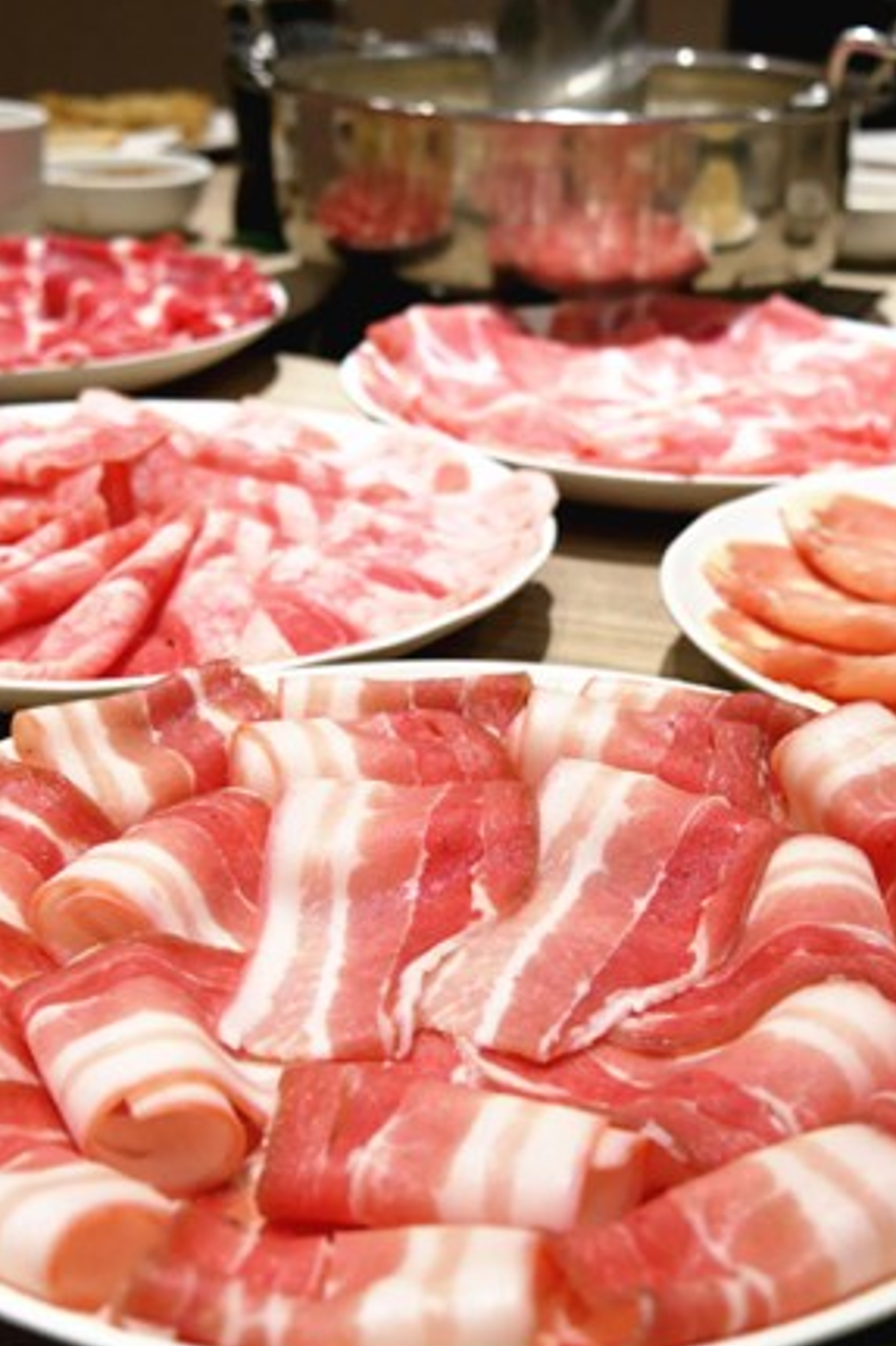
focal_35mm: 55
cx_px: 559
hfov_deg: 24.5
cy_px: 678
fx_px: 2055
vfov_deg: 36.3
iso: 400
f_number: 3.8
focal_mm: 19
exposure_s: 1/125
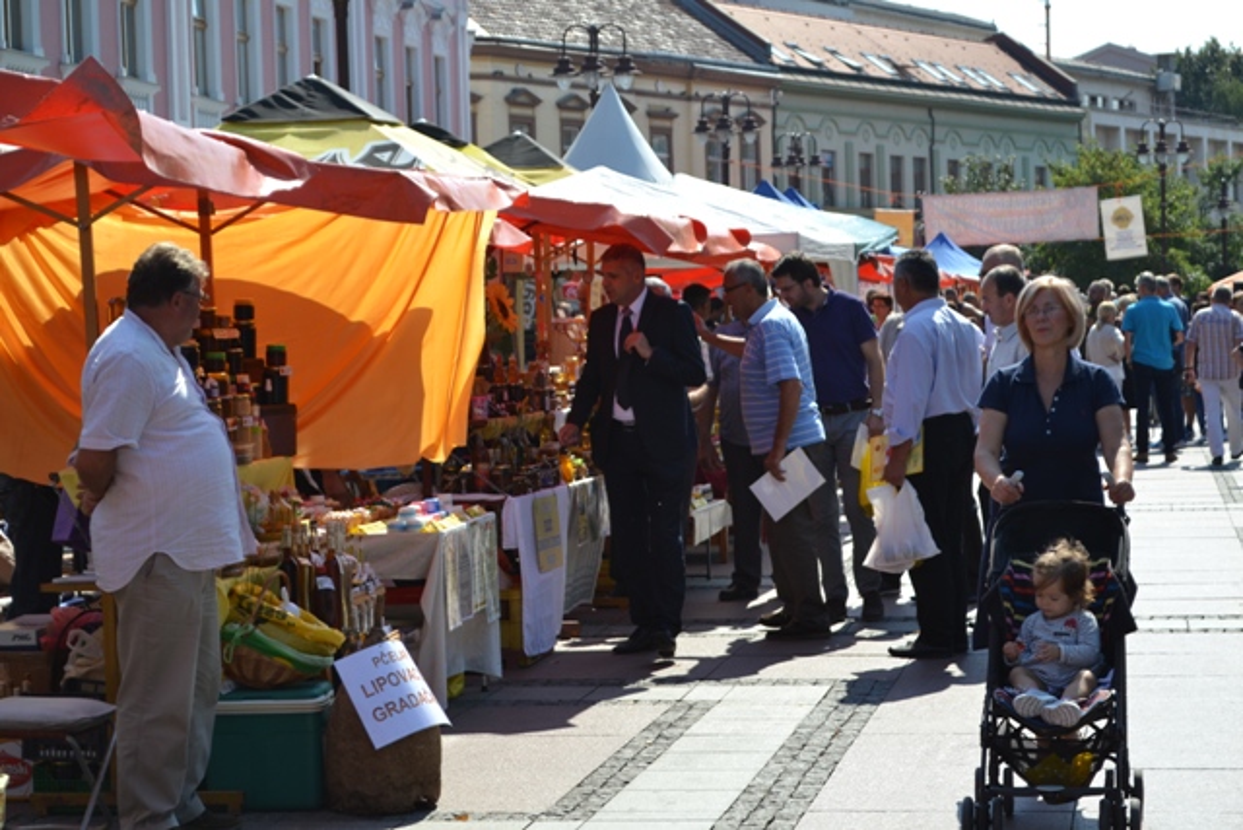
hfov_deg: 24.6
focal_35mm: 82
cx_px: 622
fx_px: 2849
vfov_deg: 16.6
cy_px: 415
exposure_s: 1/250
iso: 100
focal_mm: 55
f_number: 8
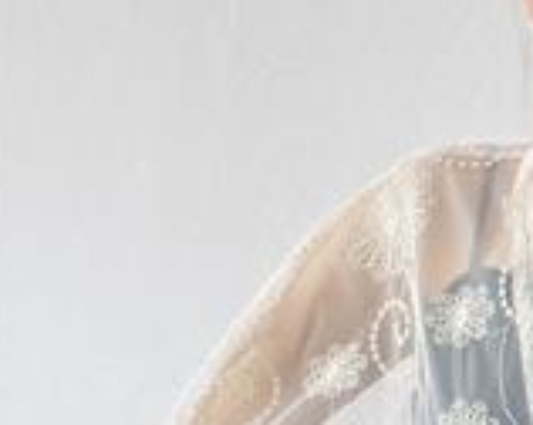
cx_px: 658
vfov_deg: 9.8
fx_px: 2489
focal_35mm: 158
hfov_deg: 11.9
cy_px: 278
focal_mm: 6.76
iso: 64
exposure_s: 1/242
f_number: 1.78
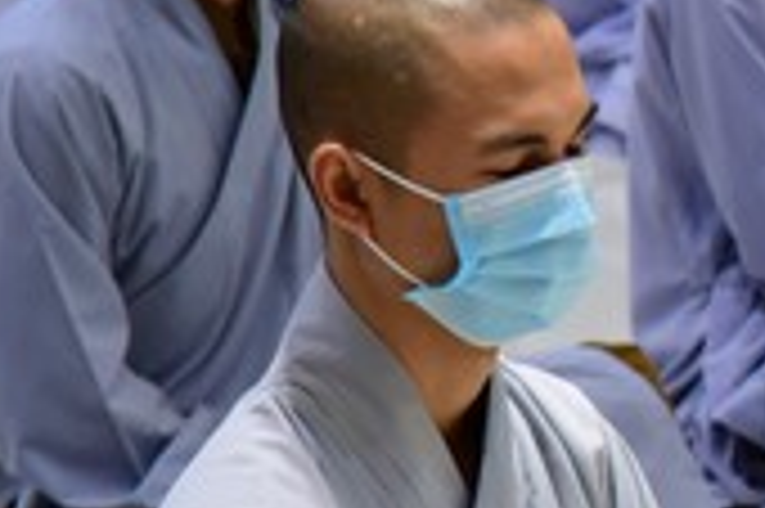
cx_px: 1346
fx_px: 9744
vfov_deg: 3.0
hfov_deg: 4.5
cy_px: 207
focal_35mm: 459
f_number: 5.6
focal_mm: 120
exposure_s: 1/125
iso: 2500
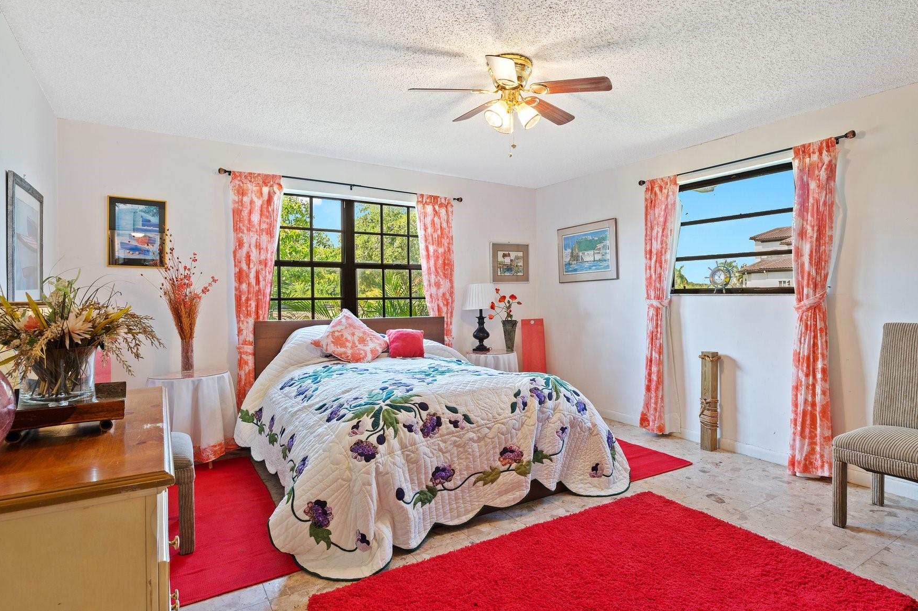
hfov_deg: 83.9
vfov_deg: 61.9
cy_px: 307
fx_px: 510
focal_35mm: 20
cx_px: 496
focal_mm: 17
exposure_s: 1/2
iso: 200
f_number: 8
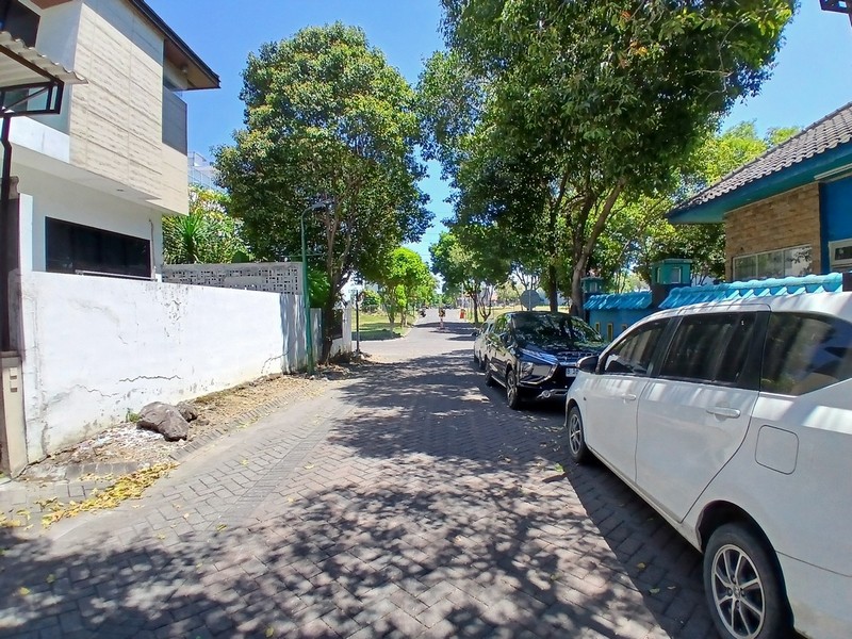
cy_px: 320
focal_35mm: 17
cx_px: 426
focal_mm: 1.4
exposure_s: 1/833
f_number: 2.2
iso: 50
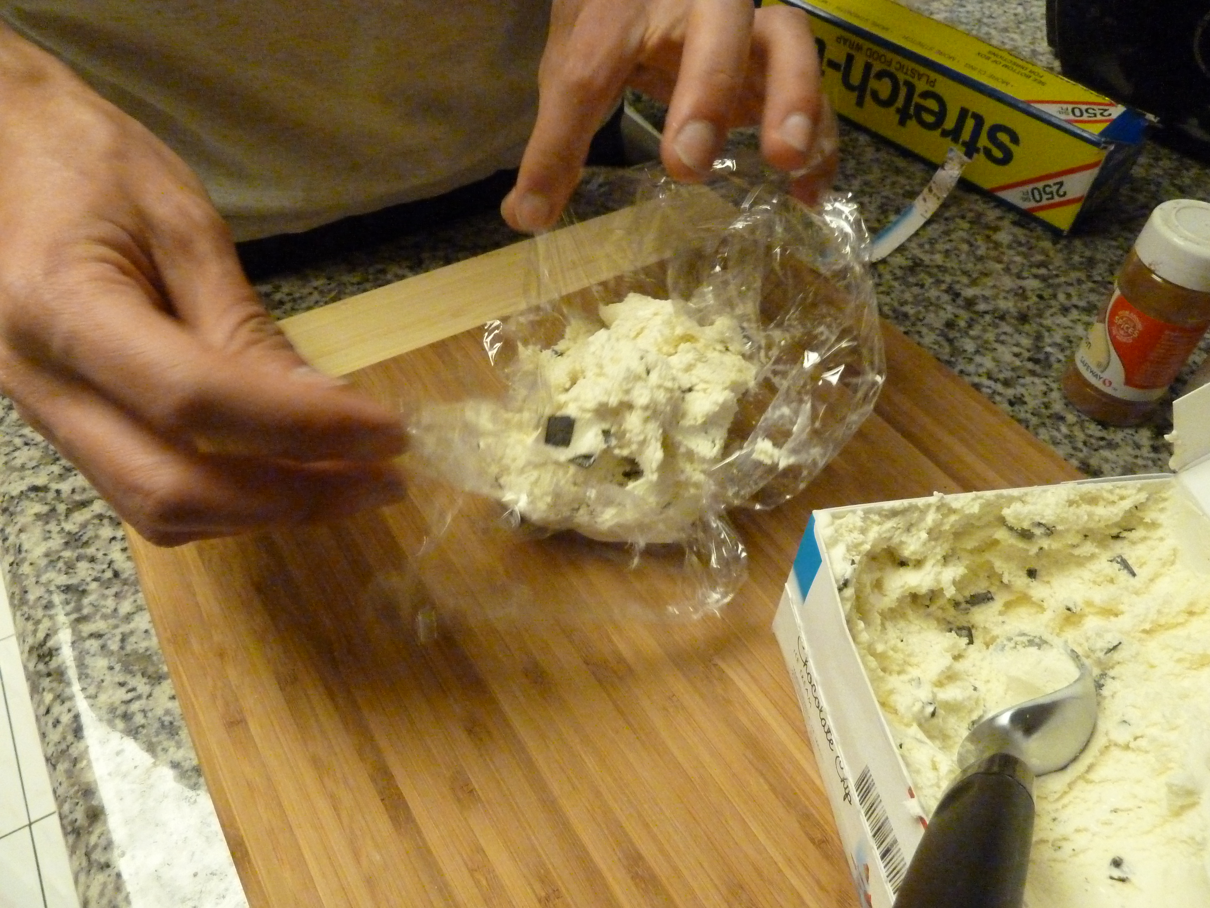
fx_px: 874
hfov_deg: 69.4
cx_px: 605
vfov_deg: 54.9
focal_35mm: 25
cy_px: 454
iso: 800
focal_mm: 4.1
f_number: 3.3
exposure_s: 1/30
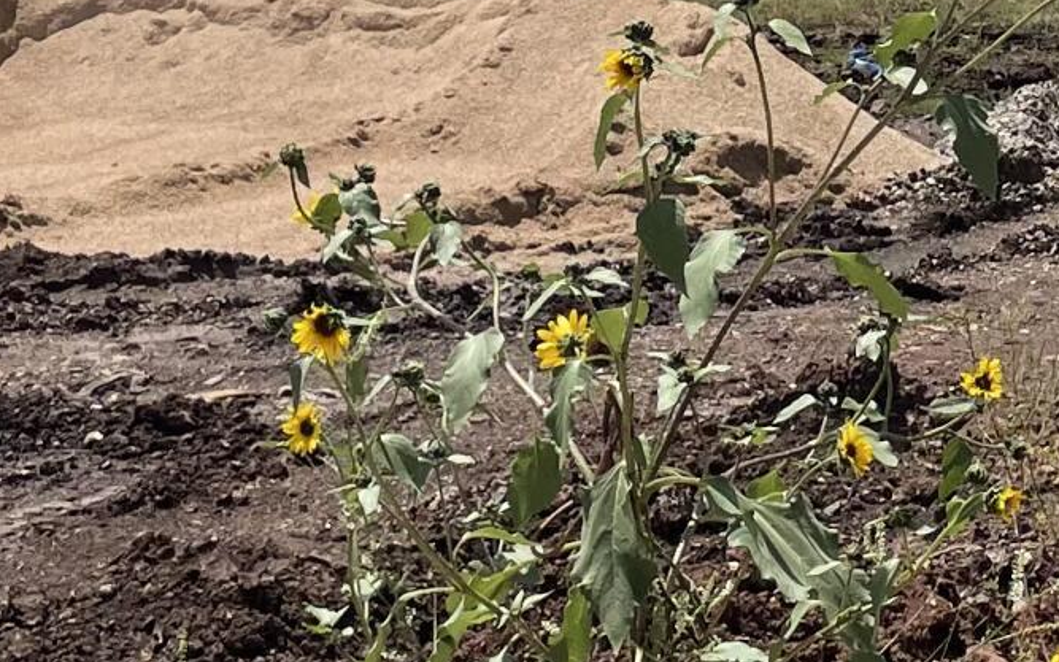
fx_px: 3579
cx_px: 1146
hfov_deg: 16.4
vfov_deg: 10.4
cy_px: -108
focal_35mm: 124
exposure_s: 1/6135
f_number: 1.6
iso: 32
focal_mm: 4.2
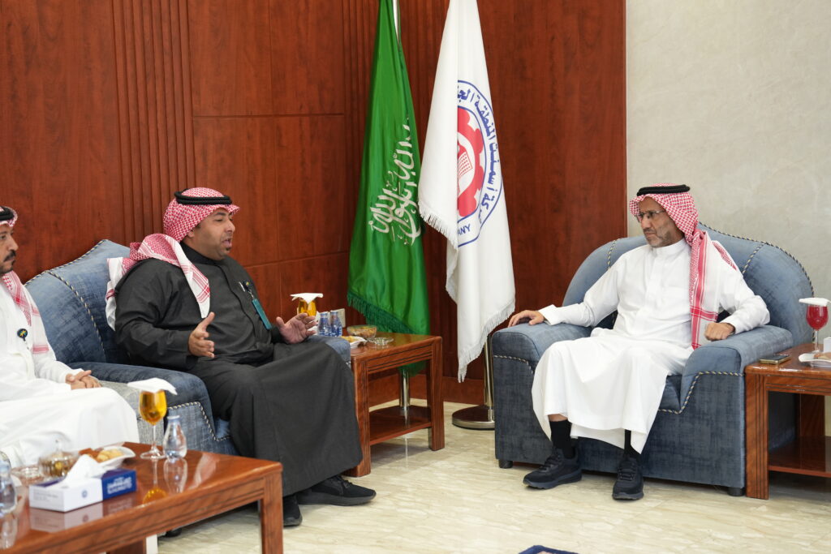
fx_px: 1593
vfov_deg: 19.7
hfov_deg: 29.2
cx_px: 416
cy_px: 277
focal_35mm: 69
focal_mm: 69
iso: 1250
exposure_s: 1/80
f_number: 2.8
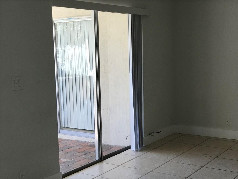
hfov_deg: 33.8
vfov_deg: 25.7
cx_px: 119
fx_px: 392
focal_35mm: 57
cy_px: 90
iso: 40
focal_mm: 6.6
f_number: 2.8
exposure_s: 1/90
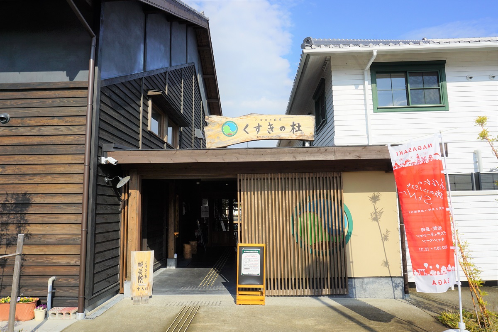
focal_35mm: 24
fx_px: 332
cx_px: 249
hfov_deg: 73.7
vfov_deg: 53.1
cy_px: 166
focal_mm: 16
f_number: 11
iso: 100
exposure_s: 1/160
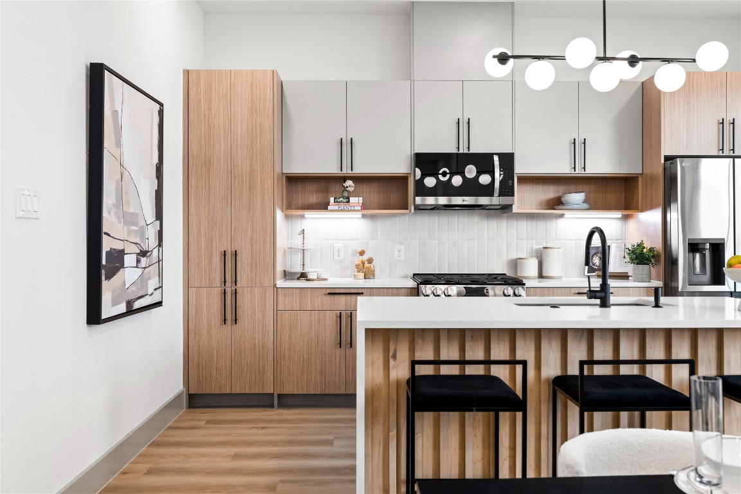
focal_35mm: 31
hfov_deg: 60.3
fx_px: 638
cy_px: 247
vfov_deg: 42.3
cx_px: 370
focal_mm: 31
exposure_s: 1/2
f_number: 9
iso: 200
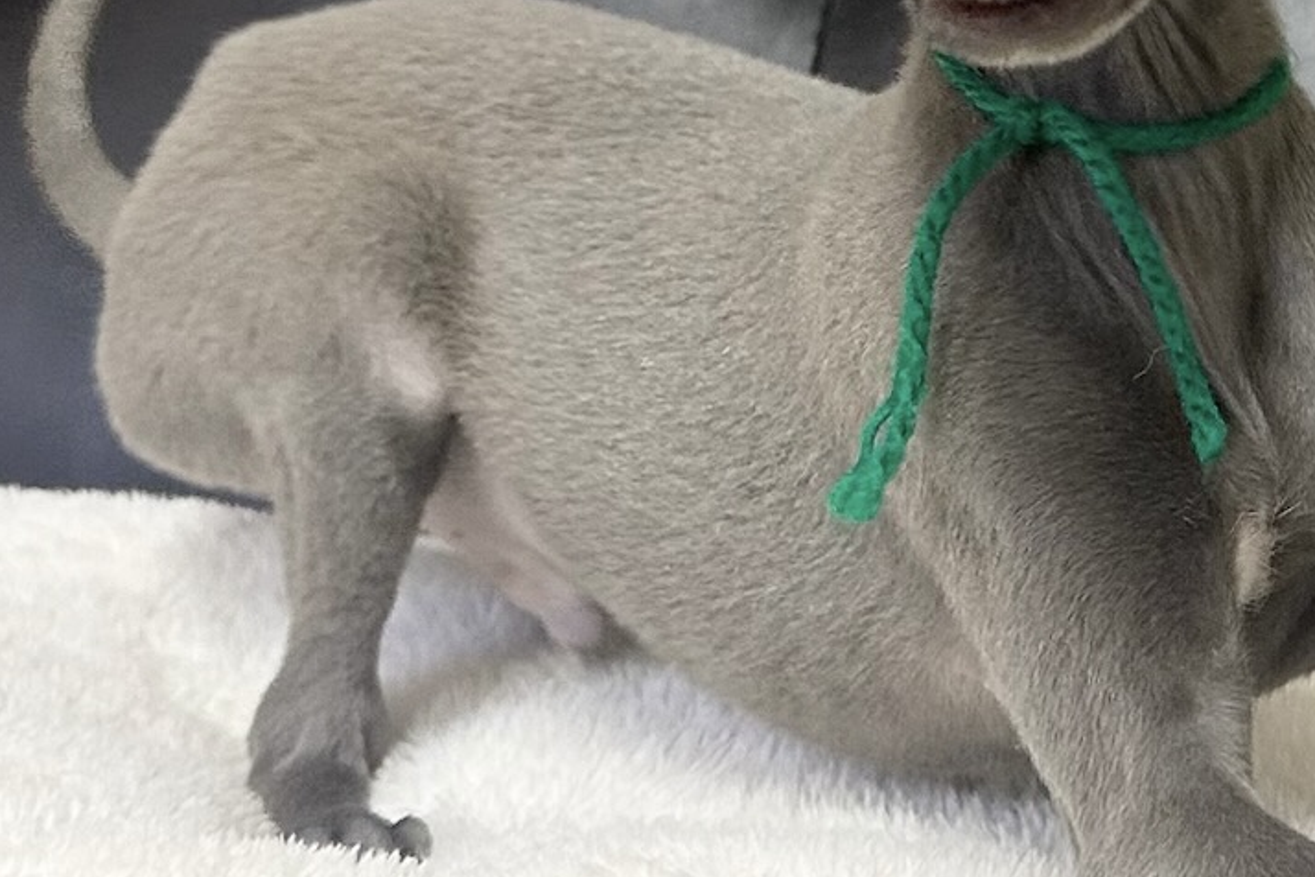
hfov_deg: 30.2
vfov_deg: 20.5
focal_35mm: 65
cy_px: 99
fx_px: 2374
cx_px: 1057
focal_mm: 6.86
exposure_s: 1/60
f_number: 1.78
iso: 250
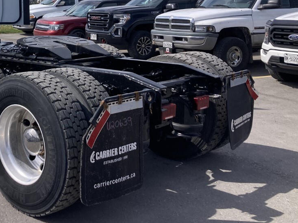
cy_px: 36
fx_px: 474
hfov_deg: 33.1
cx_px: 29
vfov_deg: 26.0
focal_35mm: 55
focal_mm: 3.99
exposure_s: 1/2558
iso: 20
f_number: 1.8
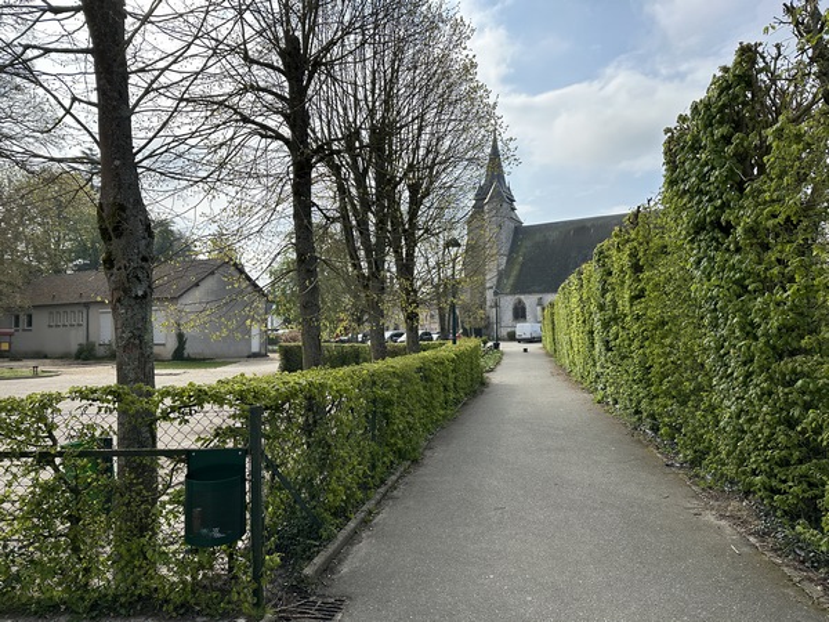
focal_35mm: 24
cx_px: 414
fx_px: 575
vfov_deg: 56.8
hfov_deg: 71.6
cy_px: 311
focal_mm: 6.86
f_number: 1.78
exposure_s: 1/5525
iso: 80
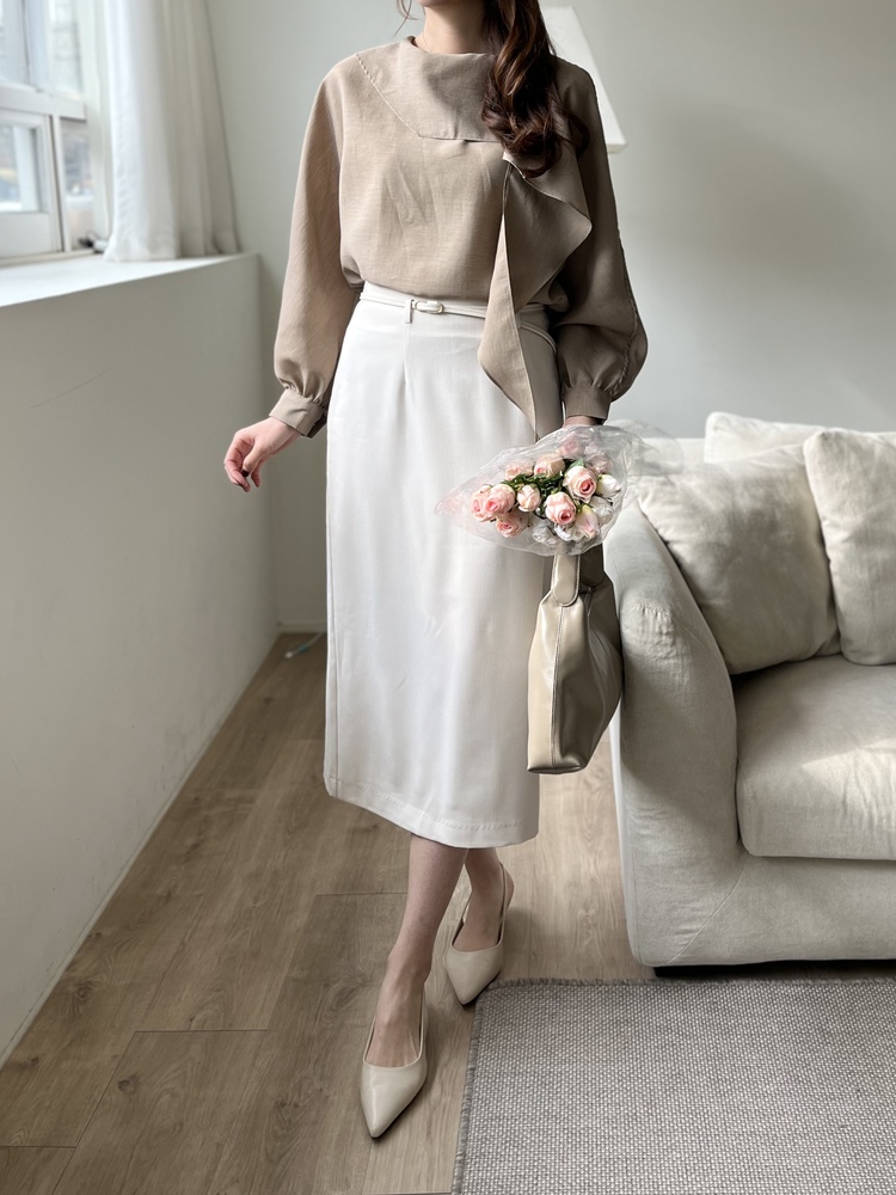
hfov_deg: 53.1
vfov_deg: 67.3
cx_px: 448
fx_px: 897
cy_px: 598
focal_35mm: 26
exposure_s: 1/192
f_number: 1.6
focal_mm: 5.1
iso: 40
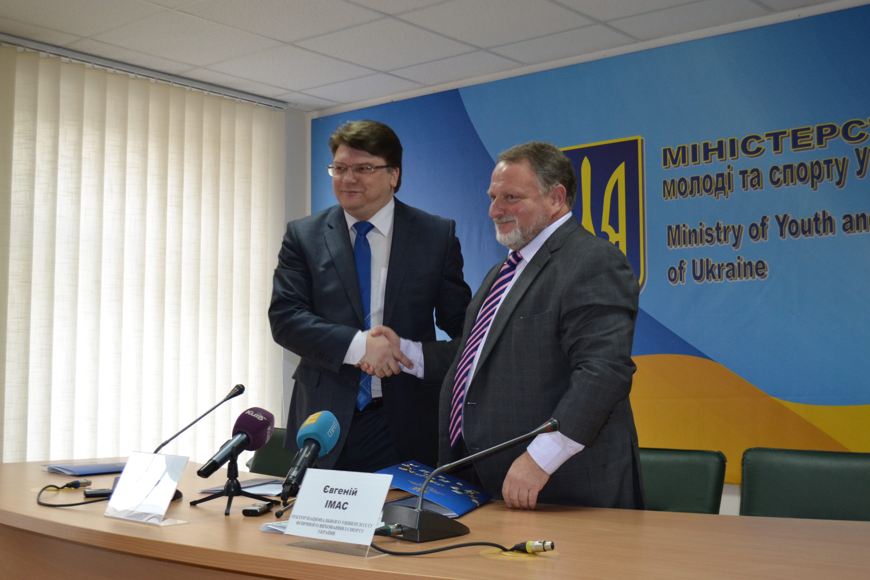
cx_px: 442
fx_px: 1039
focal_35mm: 43
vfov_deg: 31.2
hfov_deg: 45.4
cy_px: 293
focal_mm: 28
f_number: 4.5
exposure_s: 1/60
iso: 900
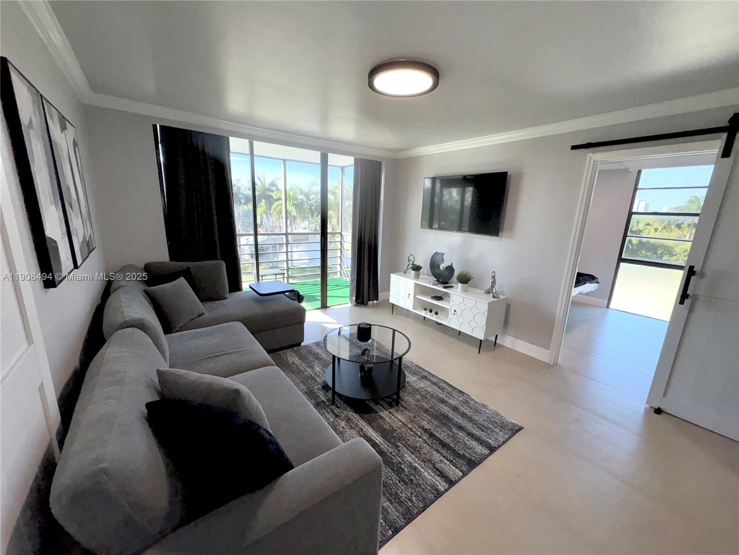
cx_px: 370
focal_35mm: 14
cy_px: 278
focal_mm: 2.22
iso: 32
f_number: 2.2
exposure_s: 1/126
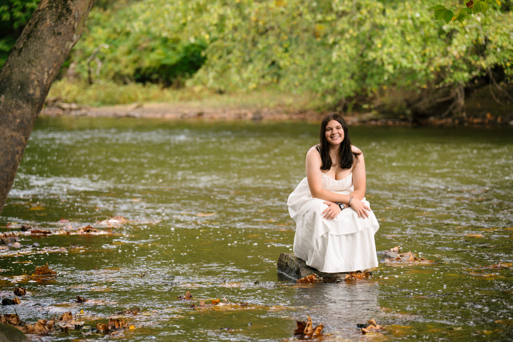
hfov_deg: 20.4
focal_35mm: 100
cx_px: 256
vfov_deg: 13.7
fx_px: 1425
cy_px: 171
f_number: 2.8
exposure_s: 1/640
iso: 200
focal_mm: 100
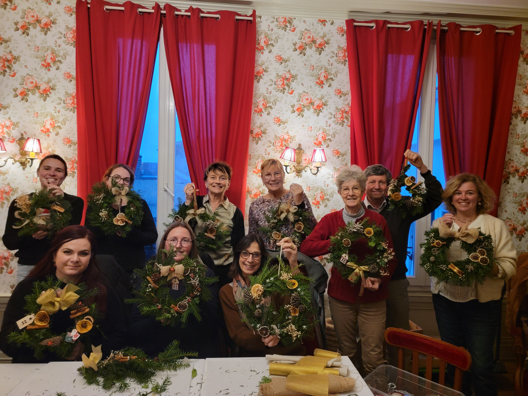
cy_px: 198
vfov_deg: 56.8
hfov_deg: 71.6
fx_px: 366
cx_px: 264
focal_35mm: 24
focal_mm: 6.7
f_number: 1.8
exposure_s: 1/50
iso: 640
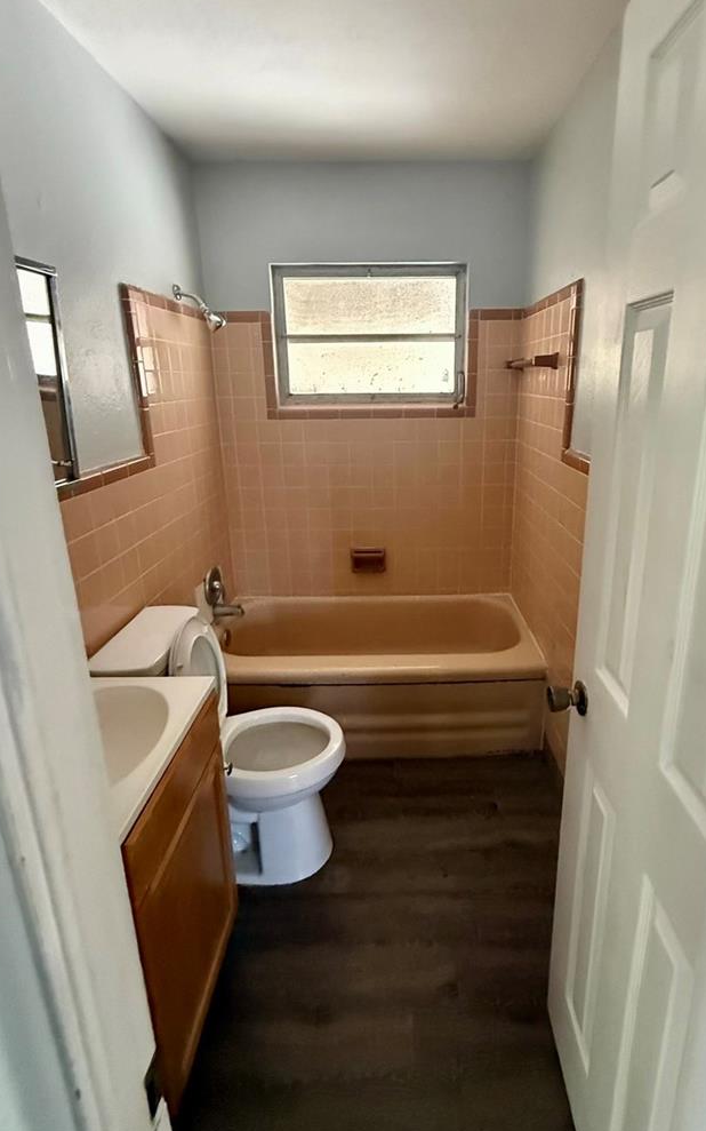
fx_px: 554
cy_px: 531
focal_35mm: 18
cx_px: 404
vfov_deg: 91.0
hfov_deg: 64.7
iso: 800
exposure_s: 1/60
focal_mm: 2.22
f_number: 2.2
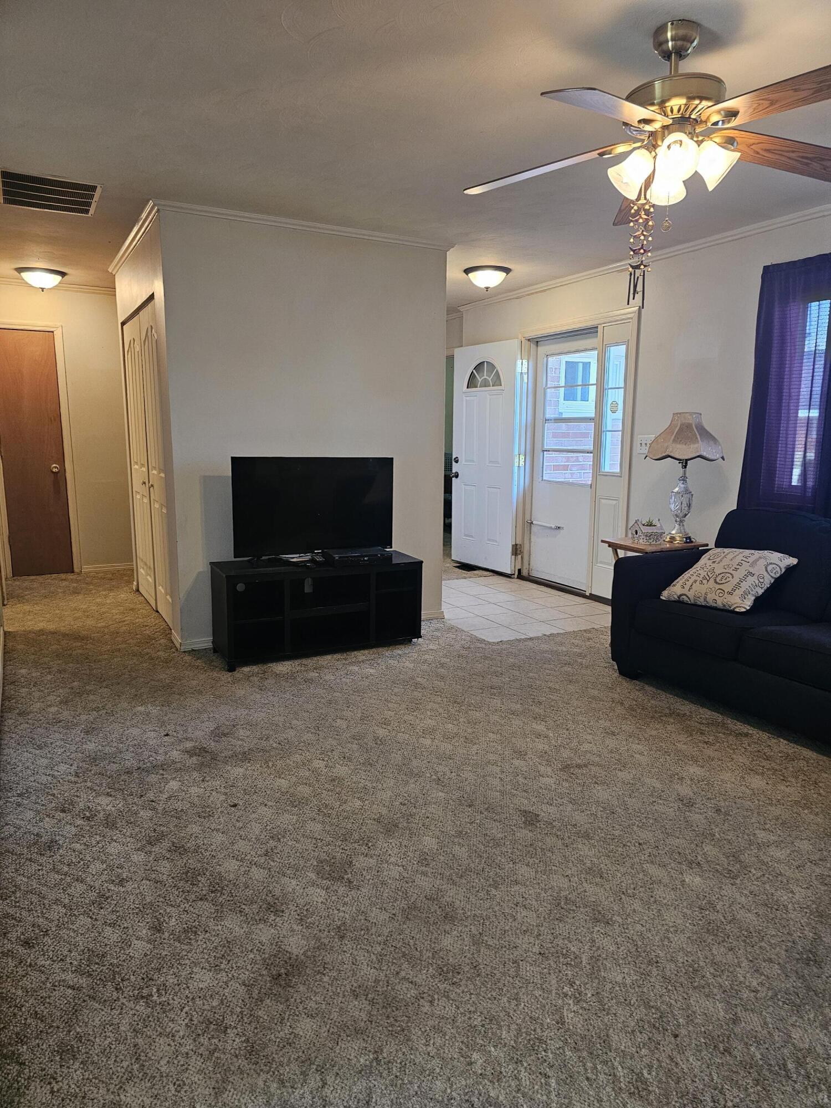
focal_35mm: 23
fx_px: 736
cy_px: 554
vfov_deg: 73.9
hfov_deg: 58.9
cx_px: 416
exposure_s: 1/120
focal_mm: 6.3
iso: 320
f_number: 1.7
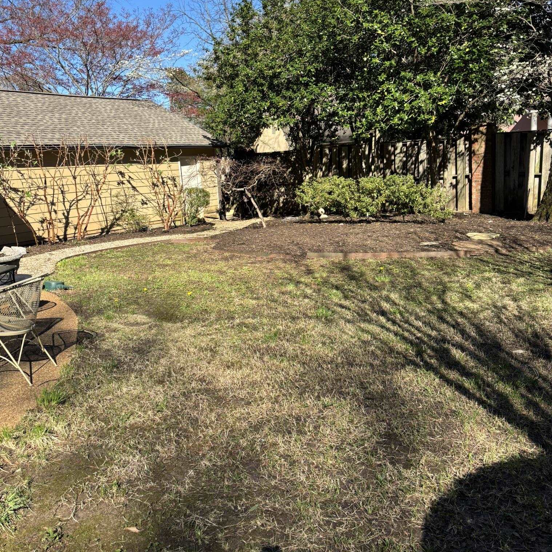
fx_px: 559
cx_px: 273
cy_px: 249
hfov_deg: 52.5
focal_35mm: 31
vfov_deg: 52.4
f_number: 1.6
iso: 50
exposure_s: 1/1721
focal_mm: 5.96
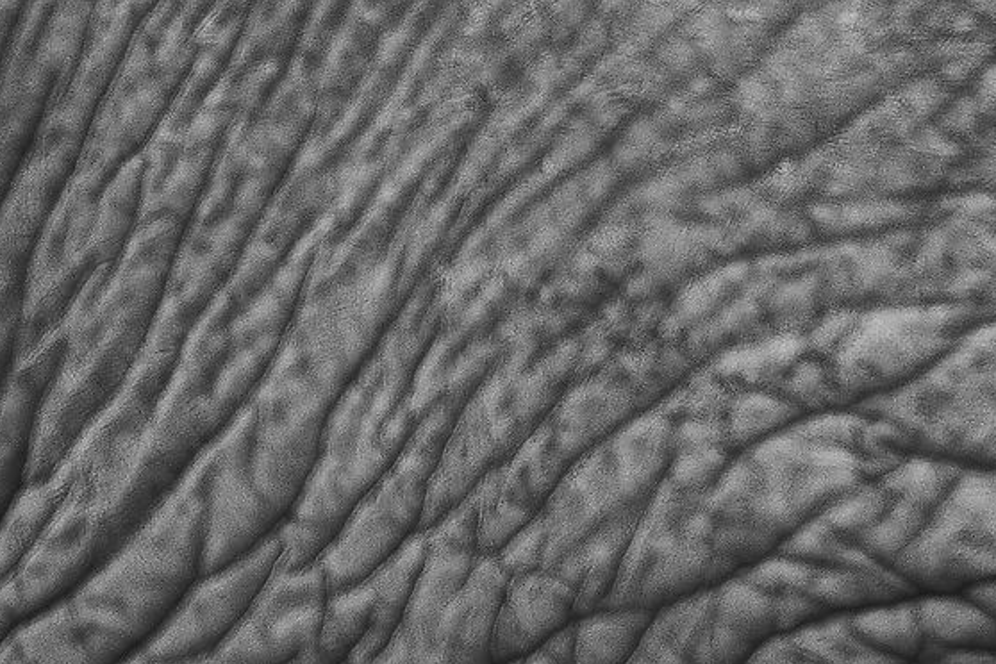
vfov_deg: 0.4
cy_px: 423
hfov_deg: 0.5
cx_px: -566
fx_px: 107034
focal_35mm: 3869
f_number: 8
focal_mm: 600
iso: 200
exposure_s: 1/400
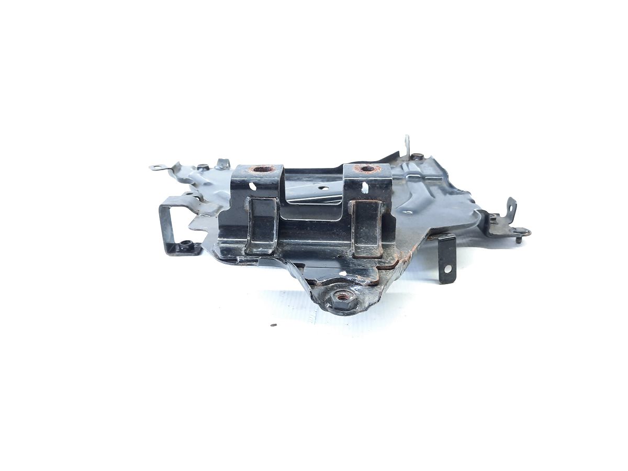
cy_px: 236
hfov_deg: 69.4
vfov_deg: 54.9
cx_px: 314
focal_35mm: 25
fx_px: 454
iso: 250
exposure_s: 1/50
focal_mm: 4.6
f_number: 2
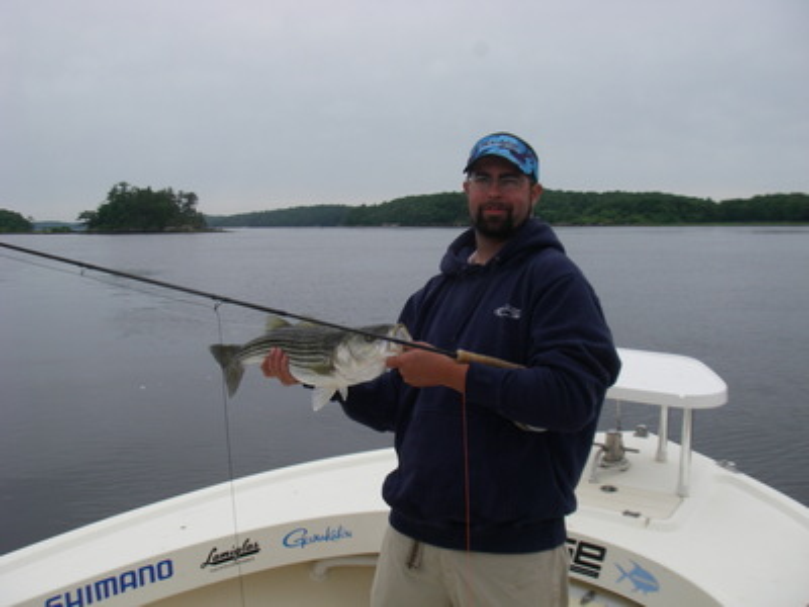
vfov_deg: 37.7
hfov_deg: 49.0
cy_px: 304
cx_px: 404
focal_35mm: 38
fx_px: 888
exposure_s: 1/160
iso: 64
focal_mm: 6.3
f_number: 6.6
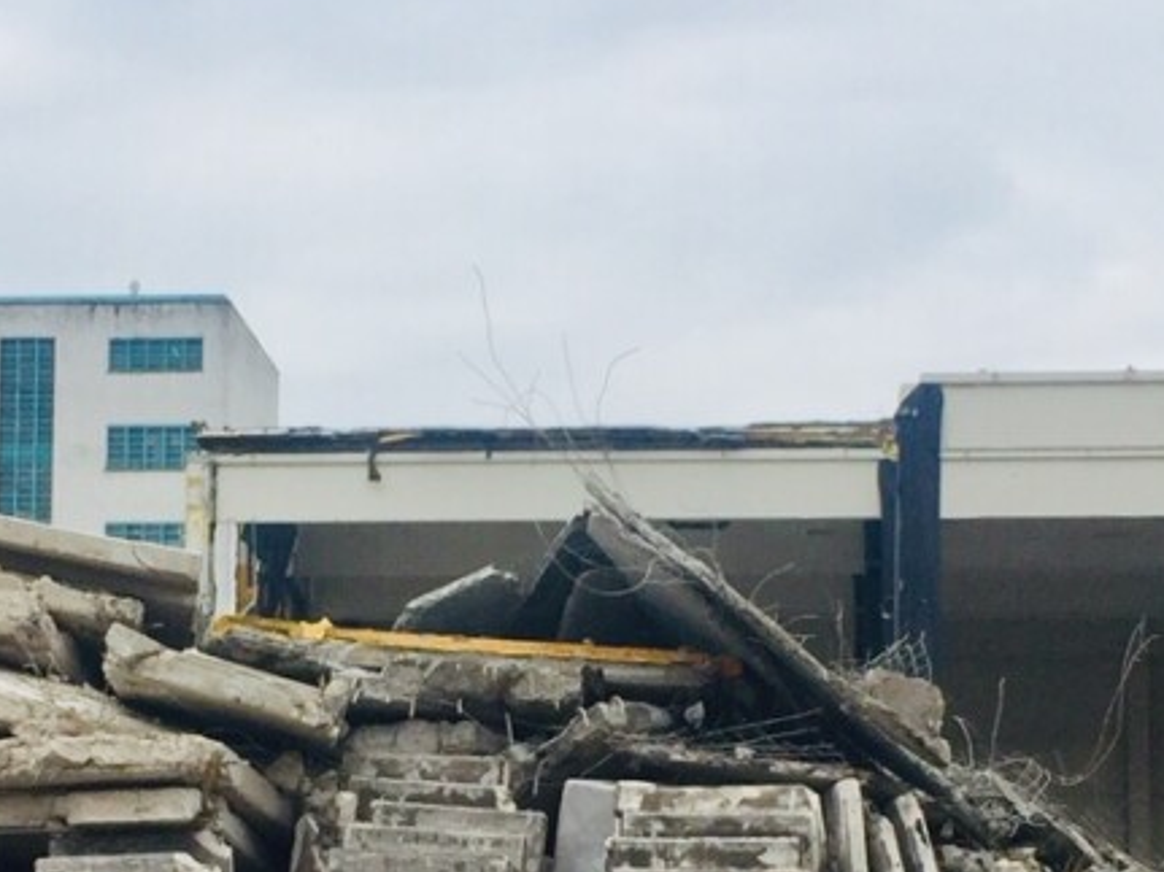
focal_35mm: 97
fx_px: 3261
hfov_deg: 20.2
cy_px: 740
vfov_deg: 15.1
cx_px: 462
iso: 32
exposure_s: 1/1647
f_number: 2.2
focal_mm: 4.15
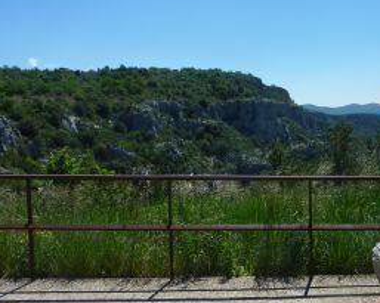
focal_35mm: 38
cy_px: 136
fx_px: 427
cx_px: 271
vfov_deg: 39.1
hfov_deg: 46.7
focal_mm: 4.1
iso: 80
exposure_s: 1/500
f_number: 5
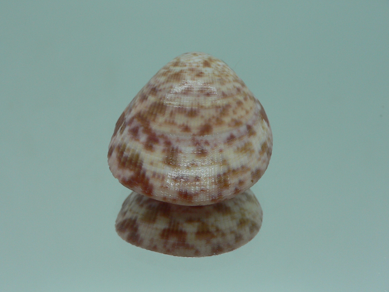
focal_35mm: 40
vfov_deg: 36.0
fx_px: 450
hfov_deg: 46.8
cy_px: 145
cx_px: 185
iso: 80
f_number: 2.8
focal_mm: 4.6
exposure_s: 1/60
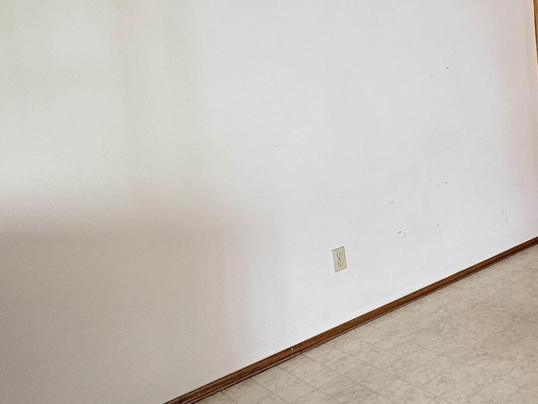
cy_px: 123
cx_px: 522
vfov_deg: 40.0
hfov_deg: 45.5
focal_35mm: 35
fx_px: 544
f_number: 2.2
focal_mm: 2.22
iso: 250
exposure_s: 1/60
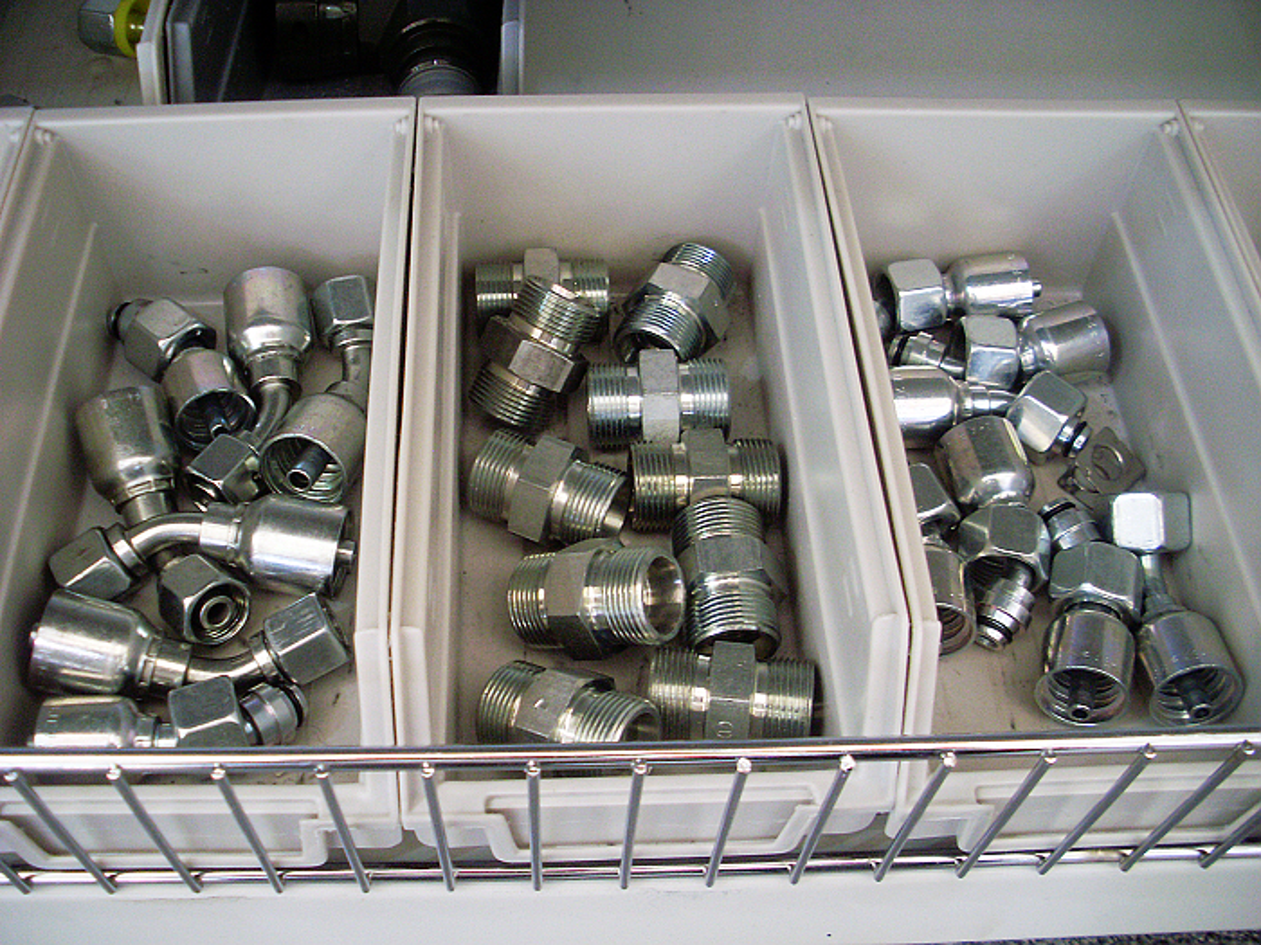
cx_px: 630
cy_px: 472
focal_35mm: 38
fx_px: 1384
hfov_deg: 49.0
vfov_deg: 37.7
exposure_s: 1/20
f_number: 3
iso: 200
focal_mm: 6.3
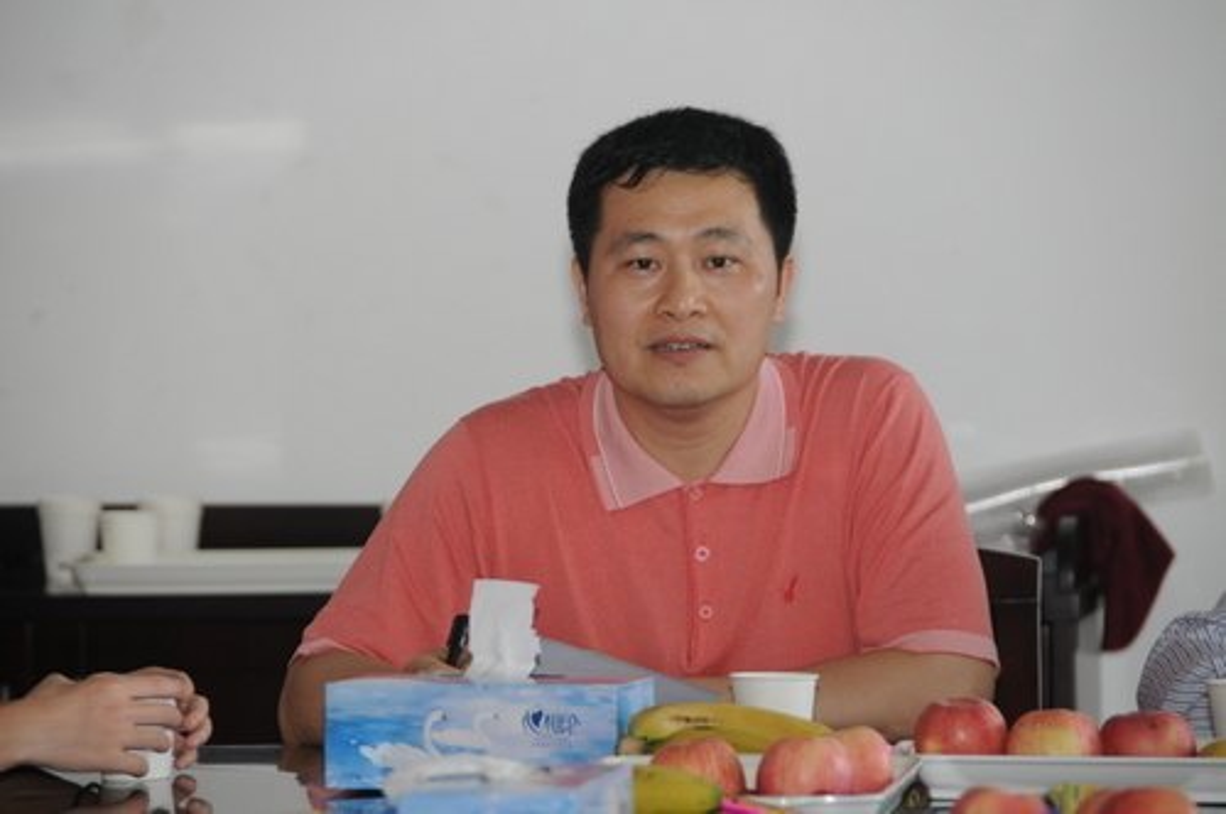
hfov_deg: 6.9
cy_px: 407
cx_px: 613
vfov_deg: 4.6
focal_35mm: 300
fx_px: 10203
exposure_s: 1/60
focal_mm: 200
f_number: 5.6
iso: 250
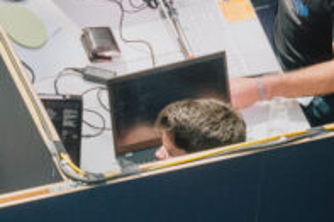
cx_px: -298
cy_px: 157
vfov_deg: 2.0
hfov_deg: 3.0
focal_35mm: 681
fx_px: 6313
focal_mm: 175
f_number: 5.6
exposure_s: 1/1000
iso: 2000
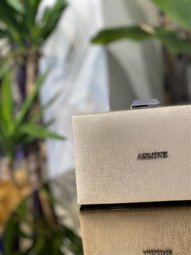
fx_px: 191
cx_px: 96
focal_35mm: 26
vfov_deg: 67.3
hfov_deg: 53.1
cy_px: 128
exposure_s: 1/100
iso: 50
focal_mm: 4.25
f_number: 1.8
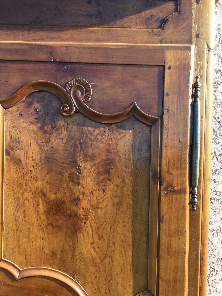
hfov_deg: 33.3
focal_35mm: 43
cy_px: 196
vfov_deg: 43.3
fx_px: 368
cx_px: 76
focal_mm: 3.3
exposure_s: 1/268
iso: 25
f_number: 2.4
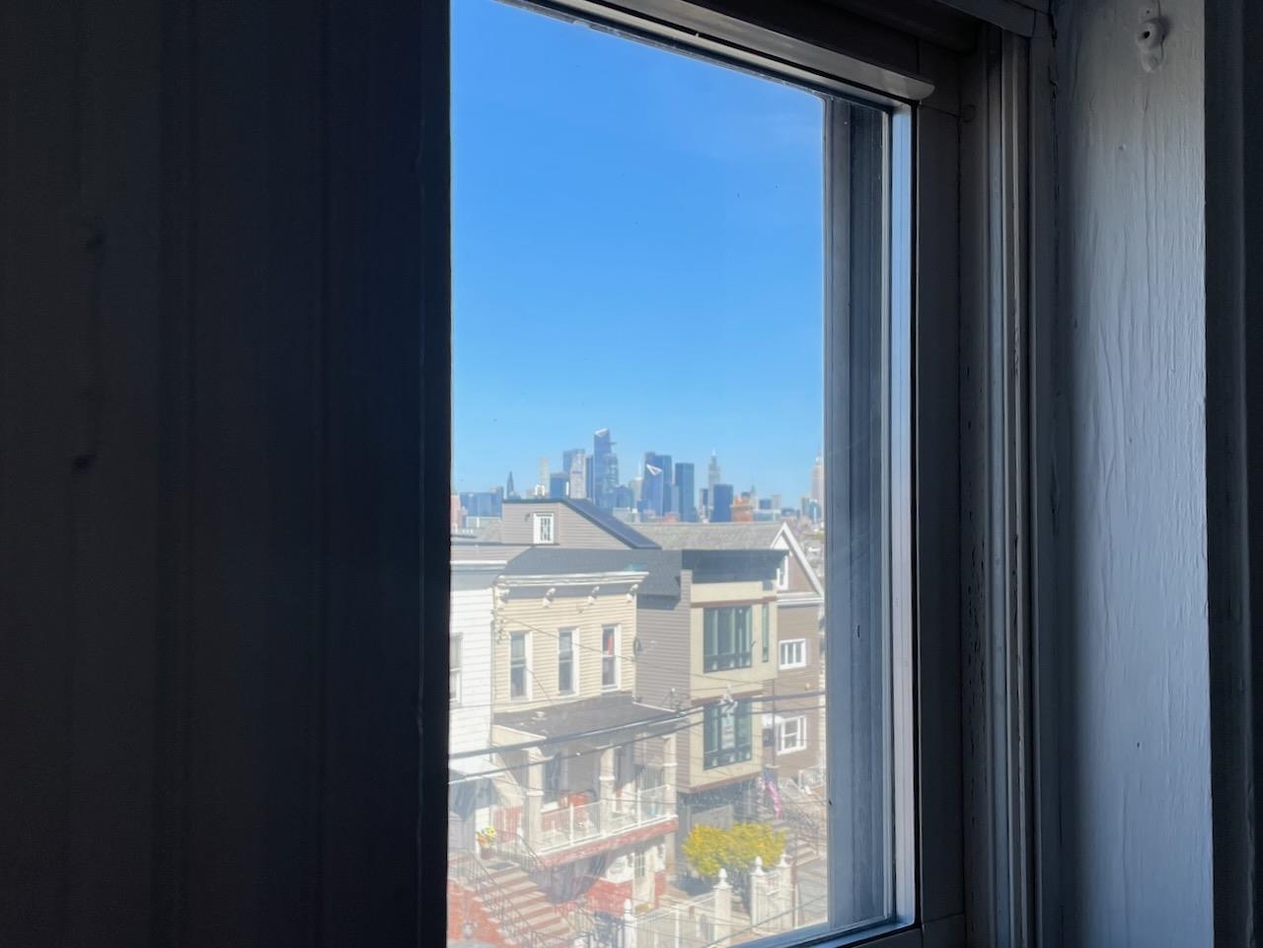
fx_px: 949
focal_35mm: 26
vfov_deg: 53.1
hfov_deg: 67.3
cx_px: 632
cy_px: 474
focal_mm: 4.2
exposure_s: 1/1531
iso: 32
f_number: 1.6
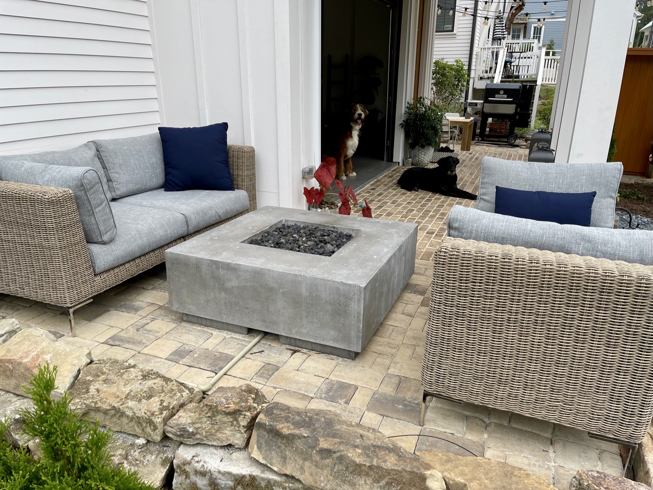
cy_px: 245
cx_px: 326
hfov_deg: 67.3
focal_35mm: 26
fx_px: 490
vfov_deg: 53.0
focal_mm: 5.1
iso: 32
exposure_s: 1/1795
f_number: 1.6
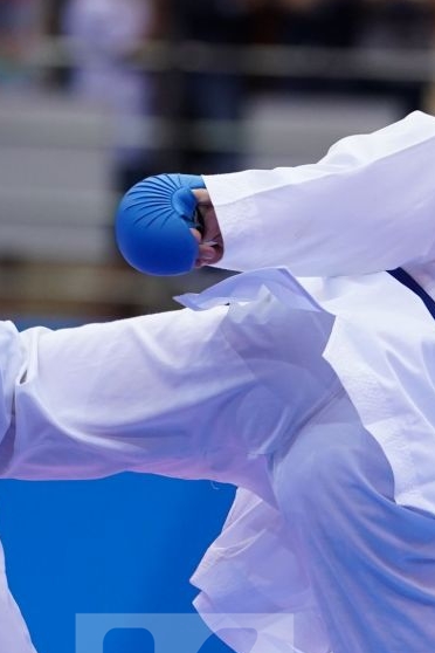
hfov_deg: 2.1
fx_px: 11690
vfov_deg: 3.2
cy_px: 304
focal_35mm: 645
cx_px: 185
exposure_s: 1/1000
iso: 1250
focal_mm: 200
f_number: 2.8
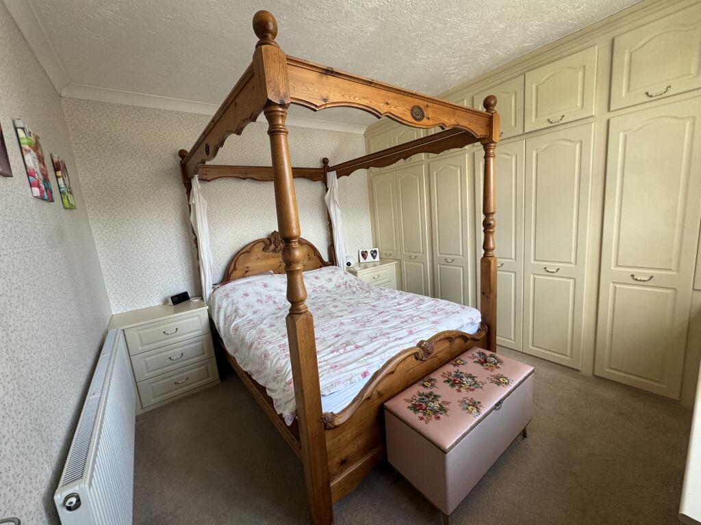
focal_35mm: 14
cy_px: 262
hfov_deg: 102.1
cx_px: 350
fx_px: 284
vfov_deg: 85.7
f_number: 2.2
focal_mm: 2.22
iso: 80
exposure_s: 1/100
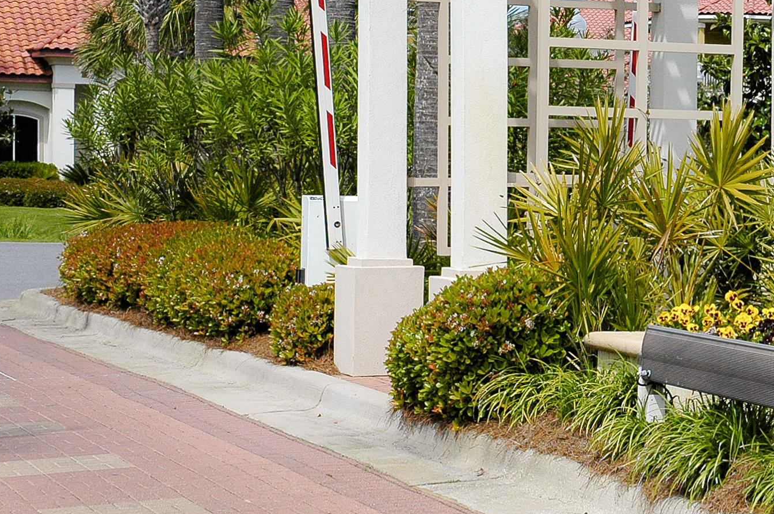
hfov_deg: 17.0
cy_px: 200
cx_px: 809
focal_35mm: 117
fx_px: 2515
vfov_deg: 11.7
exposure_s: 1/500
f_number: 11
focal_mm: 35
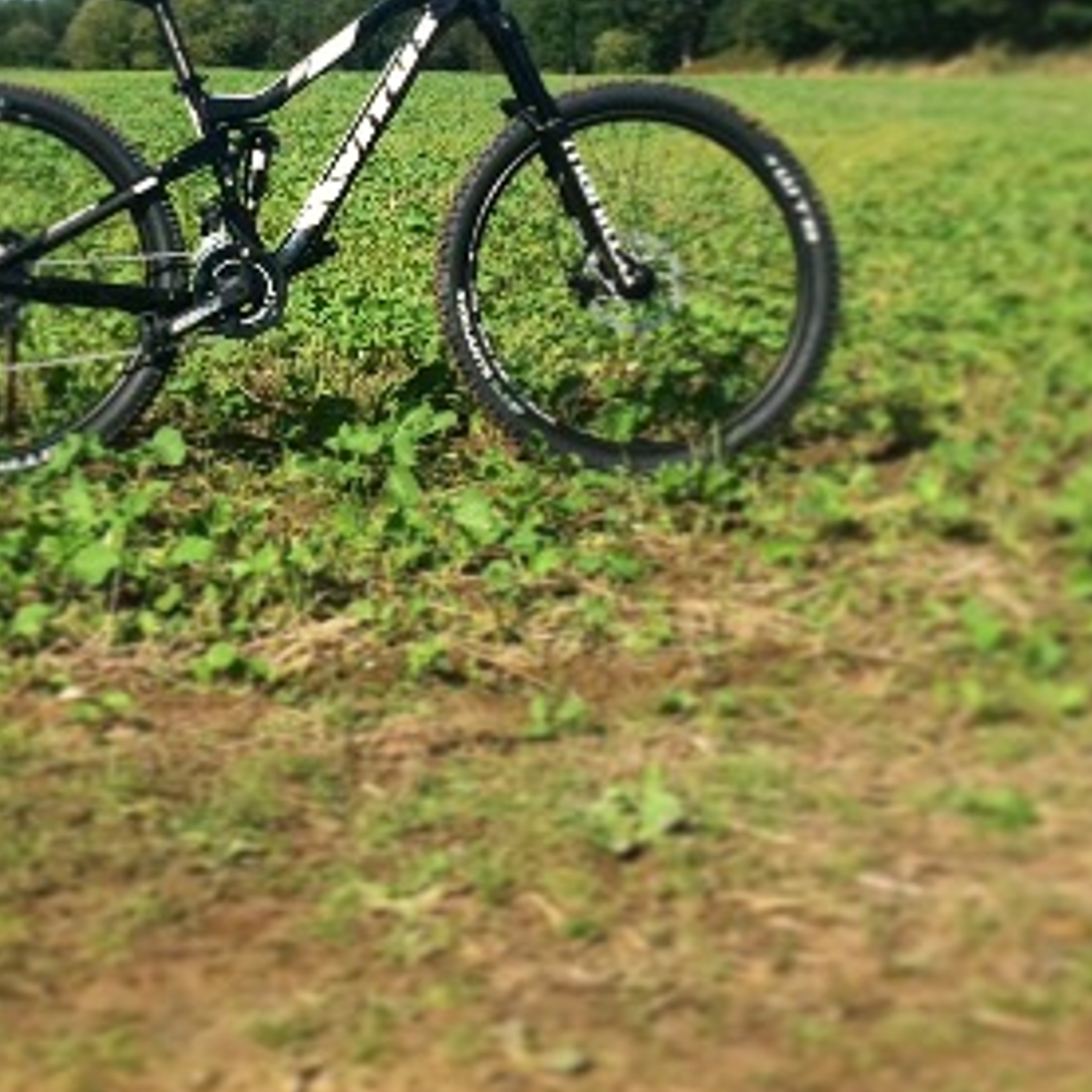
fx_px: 2641
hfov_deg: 23.2
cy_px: 173
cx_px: 292
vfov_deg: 22.9
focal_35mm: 74
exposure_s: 1/2740
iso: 32
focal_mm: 4.15
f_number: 2.2
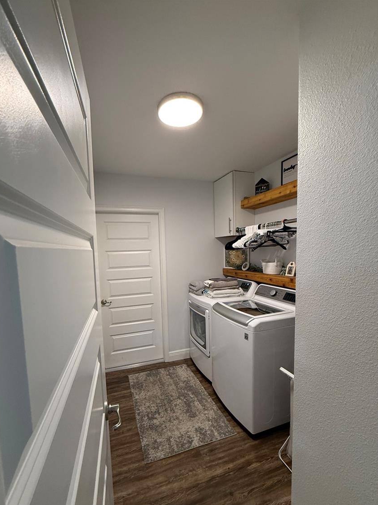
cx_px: 176
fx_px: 218
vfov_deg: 98.0
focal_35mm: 15
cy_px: 270
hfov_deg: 81.6
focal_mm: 2.22
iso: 250
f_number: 2.2
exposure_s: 1/120
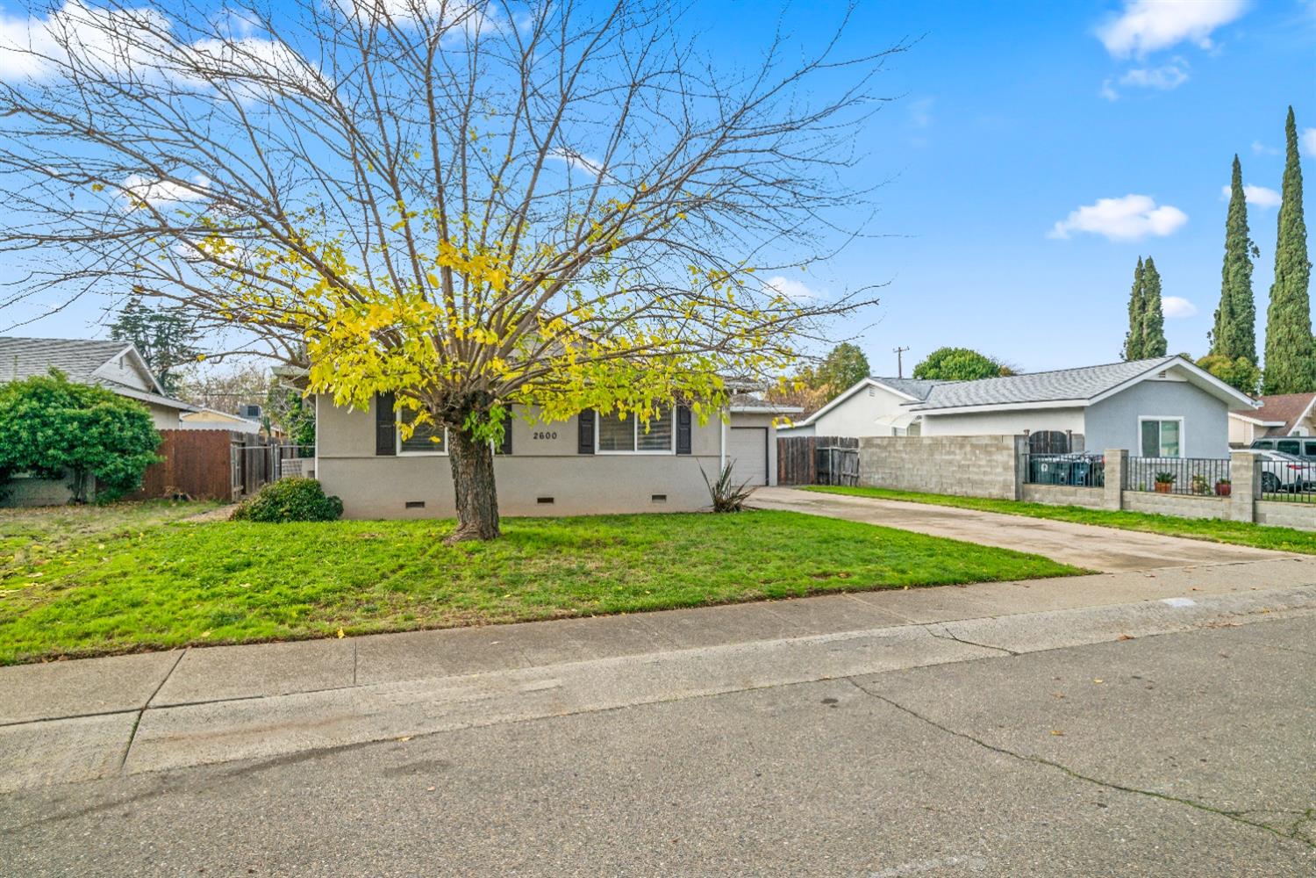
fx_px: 731
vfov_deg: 61.9
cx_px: 658
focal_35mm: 20
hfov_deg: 84.0
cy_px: 439
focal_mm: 20
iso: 100
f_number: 9
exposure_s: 1/200
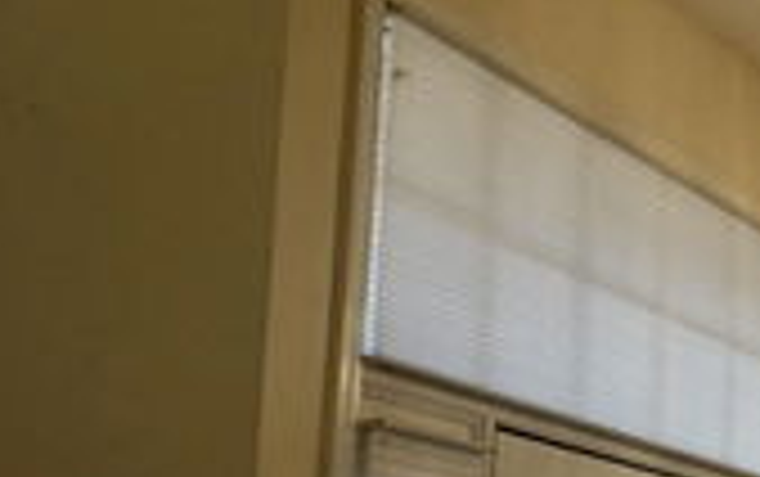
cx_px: 1043
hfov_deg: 23.8
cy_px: 616
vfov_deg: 16.7
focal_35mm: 74
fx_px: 1534
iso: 320
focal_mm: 16
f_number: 4
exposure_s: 1/160
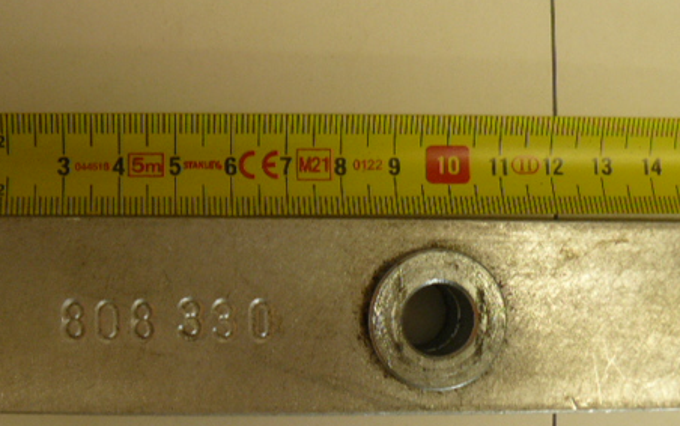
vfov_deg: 24.0
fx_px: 1001
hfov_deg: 37.0
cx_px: 211
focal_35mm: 54
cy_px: 232
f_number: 2.8
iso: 125
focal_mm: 6
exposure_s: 1/30
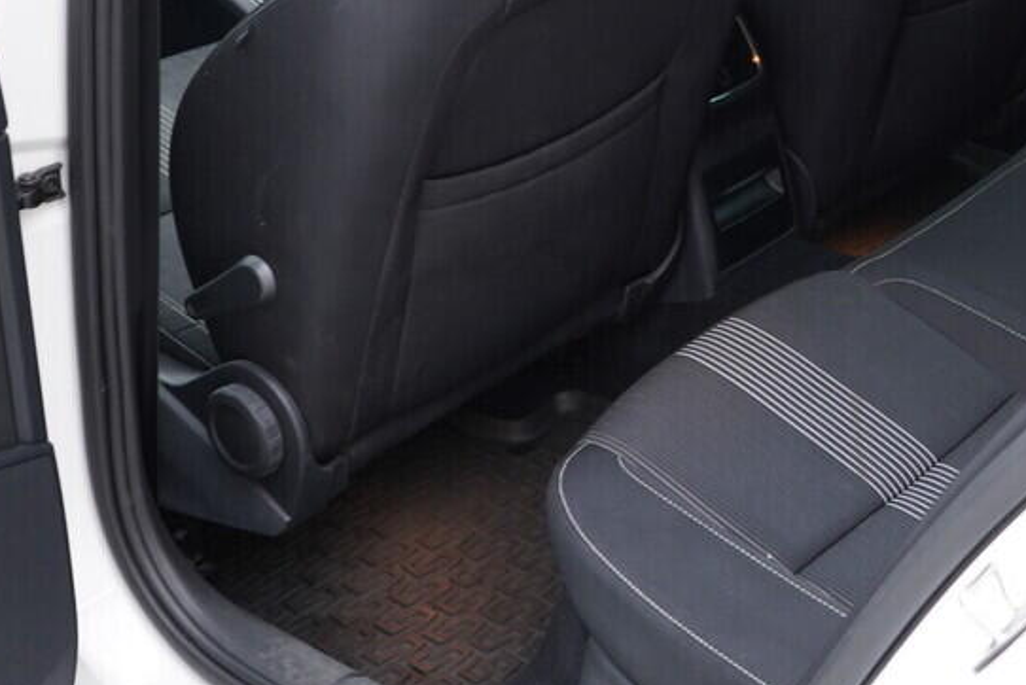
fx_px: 1939
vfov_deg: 19.8
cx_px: 733
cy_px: 130
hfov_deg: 29.3
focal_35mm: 68
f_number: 2.8
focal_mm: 24
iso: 250
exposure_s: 1/40
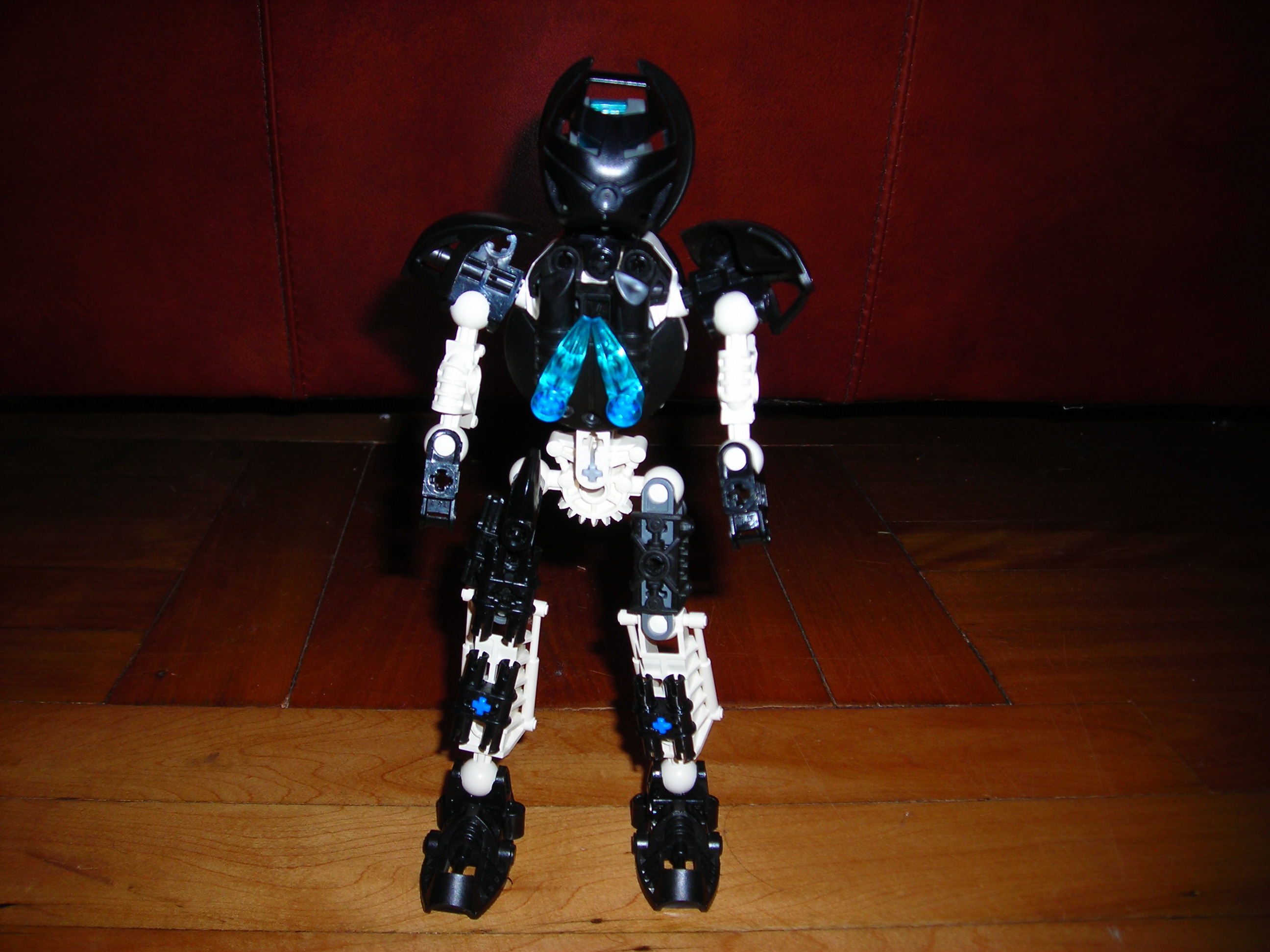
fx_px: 1394
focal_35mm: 38
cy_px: 476
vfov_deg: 37.7
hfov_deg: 49.0
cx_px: 635
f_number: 3.2
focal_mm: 6.3
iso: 50
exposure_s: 1/60.1
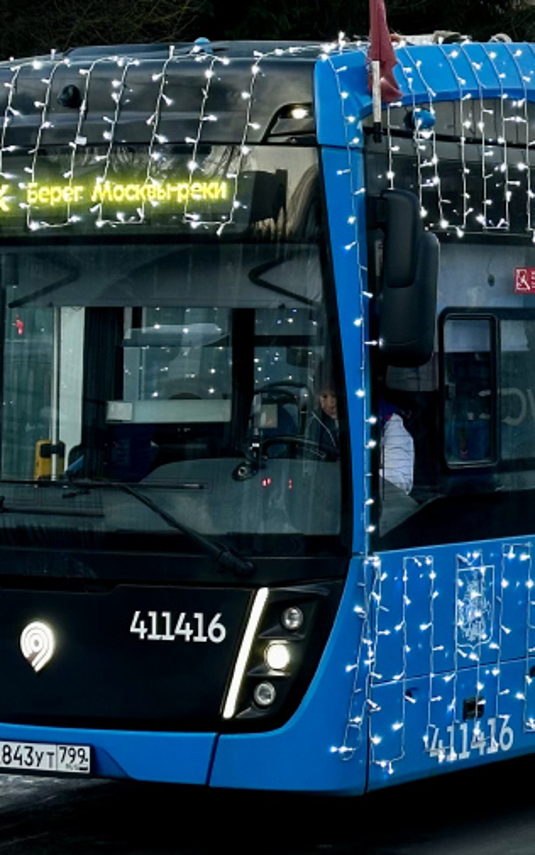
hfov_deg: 9.9
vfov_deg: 15.8
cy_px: 194
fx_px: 3053
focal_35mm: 131
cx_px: 609
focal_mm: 6.86
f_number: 1.78
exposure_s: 1/83
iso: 80
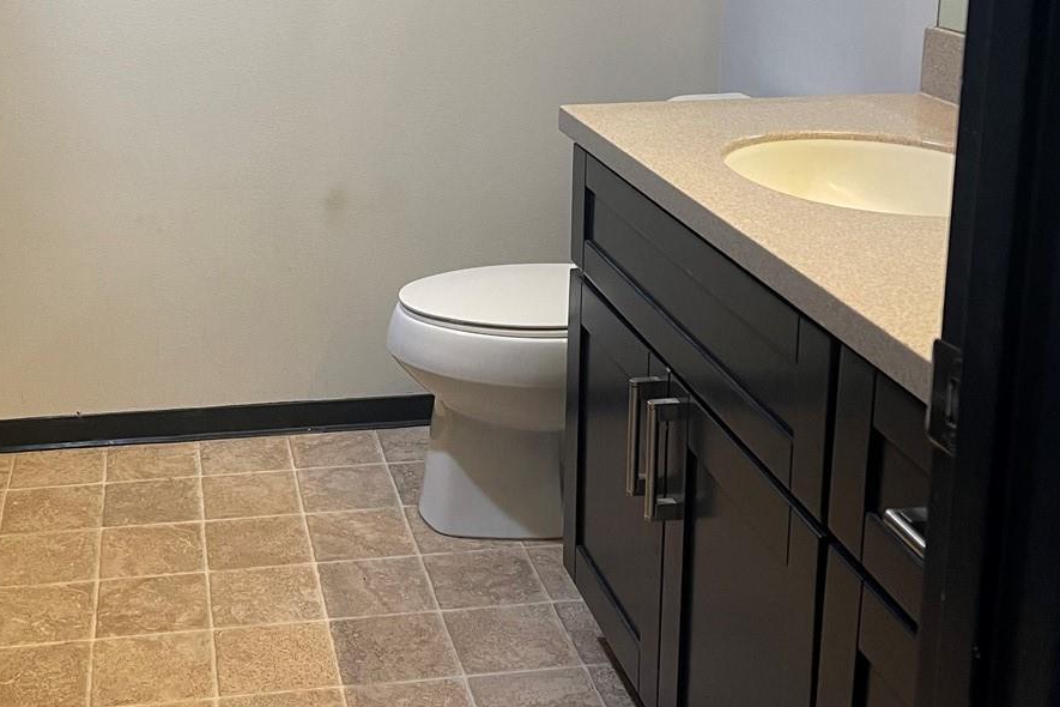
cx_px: 376
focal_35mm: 47
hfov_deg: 41.5
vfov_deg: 27.9
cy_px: 114
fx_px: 1384
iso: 160
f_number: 1.6
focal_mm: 5.1
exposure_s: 1/60
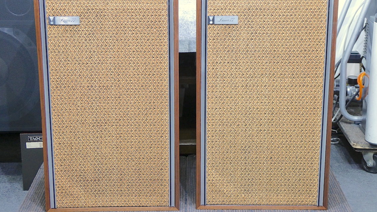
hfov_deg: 31.4
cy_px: 87
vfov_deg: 18.0
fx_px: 670
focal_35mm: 67
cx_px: 189
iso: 200
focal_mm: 10.9
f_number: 4.3
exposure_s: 1/4
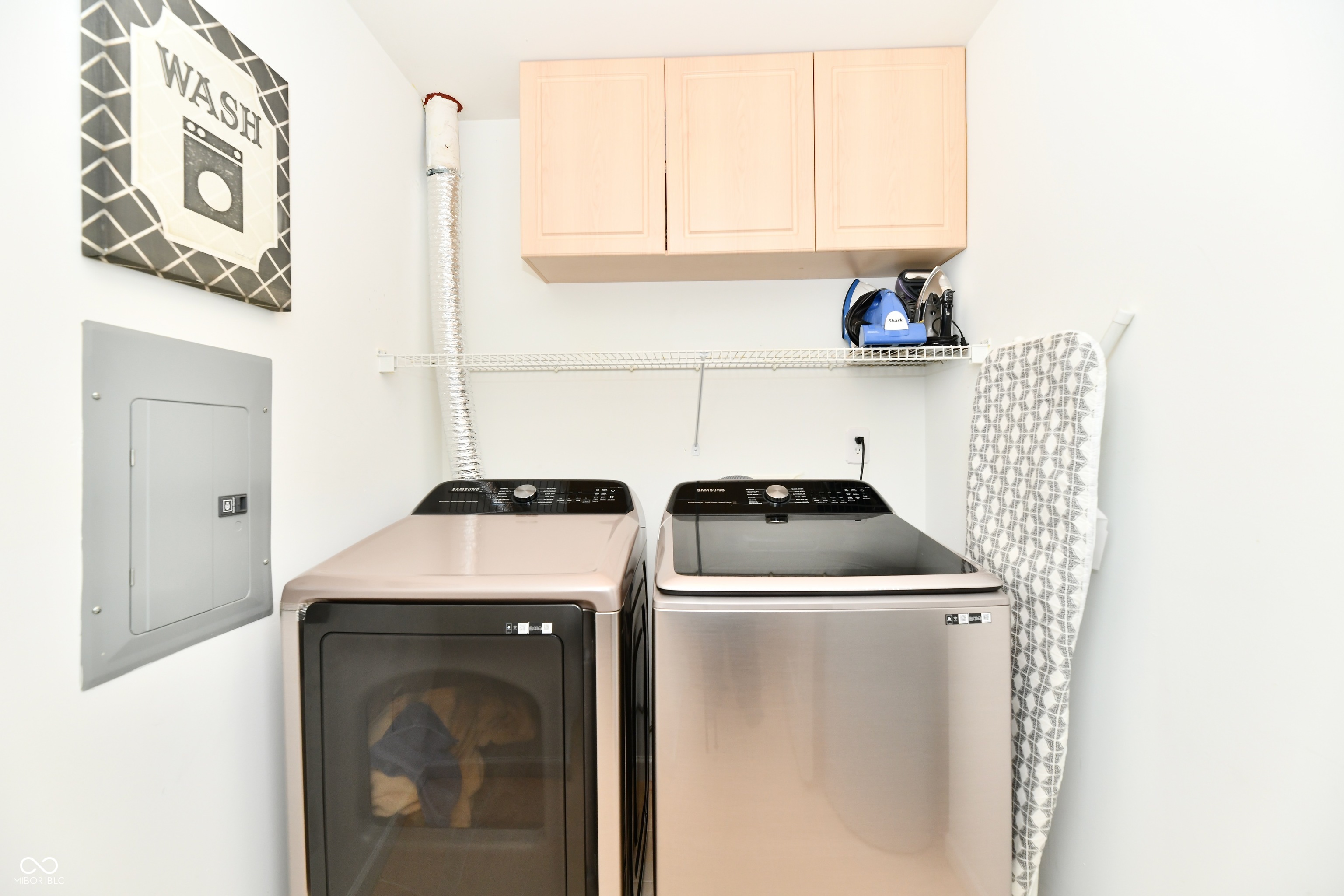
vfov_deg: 81.2
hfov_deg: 104.3
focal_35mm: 14
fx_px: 523
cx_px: 672
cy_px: 448
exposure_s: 1/60
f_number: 6.3
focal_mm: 14
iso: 640
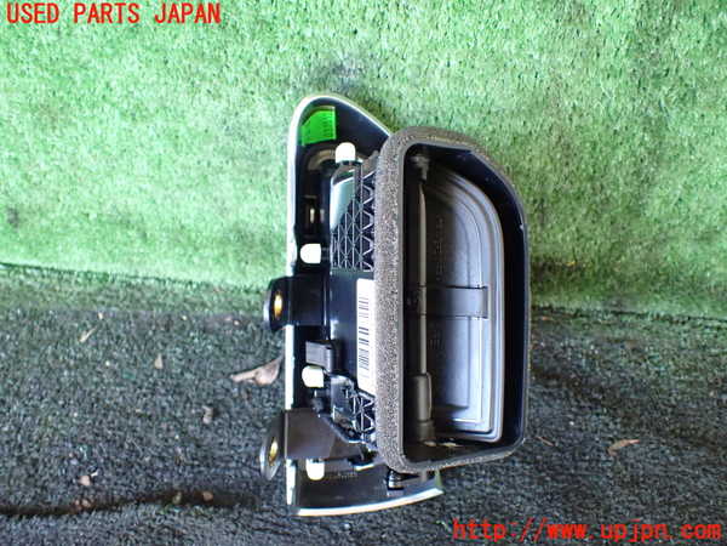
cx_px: 364
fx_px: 630
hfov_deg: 60.0
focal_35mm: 30
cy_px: 273
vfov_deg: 46.8
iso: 800
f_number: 2.3
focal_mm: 5.4
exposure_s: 1/60
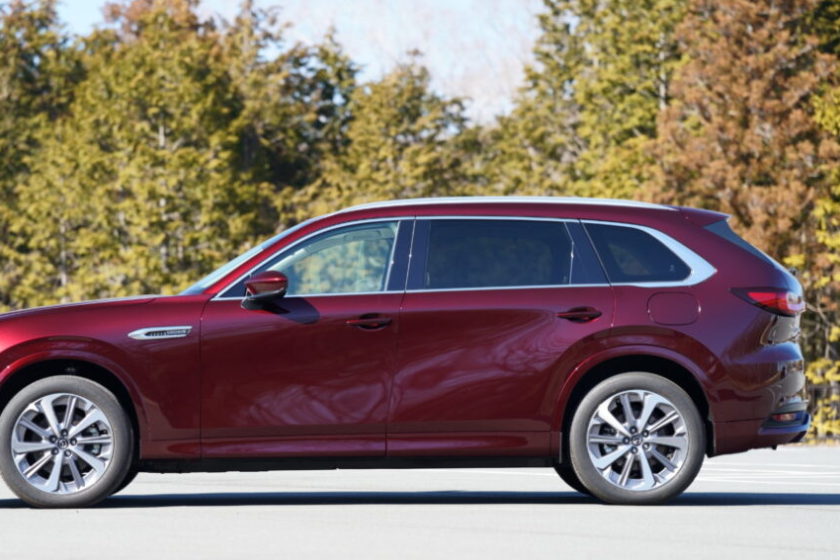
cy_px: 305
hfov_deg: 14.6
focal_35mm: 140
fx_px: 3267
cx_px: 364
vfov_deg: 9.8
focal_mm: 119
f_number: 2.8
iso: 100
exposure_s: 1/250
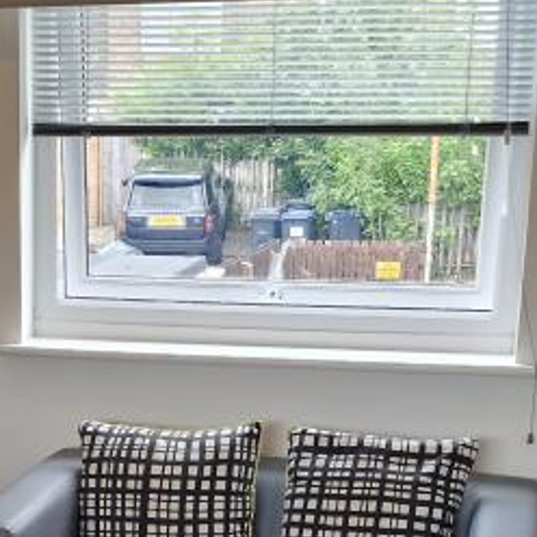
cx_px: 100
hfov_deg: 20.4
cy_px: 515
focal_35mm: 84
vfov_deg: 20.1
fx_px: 1474
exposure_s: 1/180
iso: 80
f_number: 1.8
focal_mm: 6.4
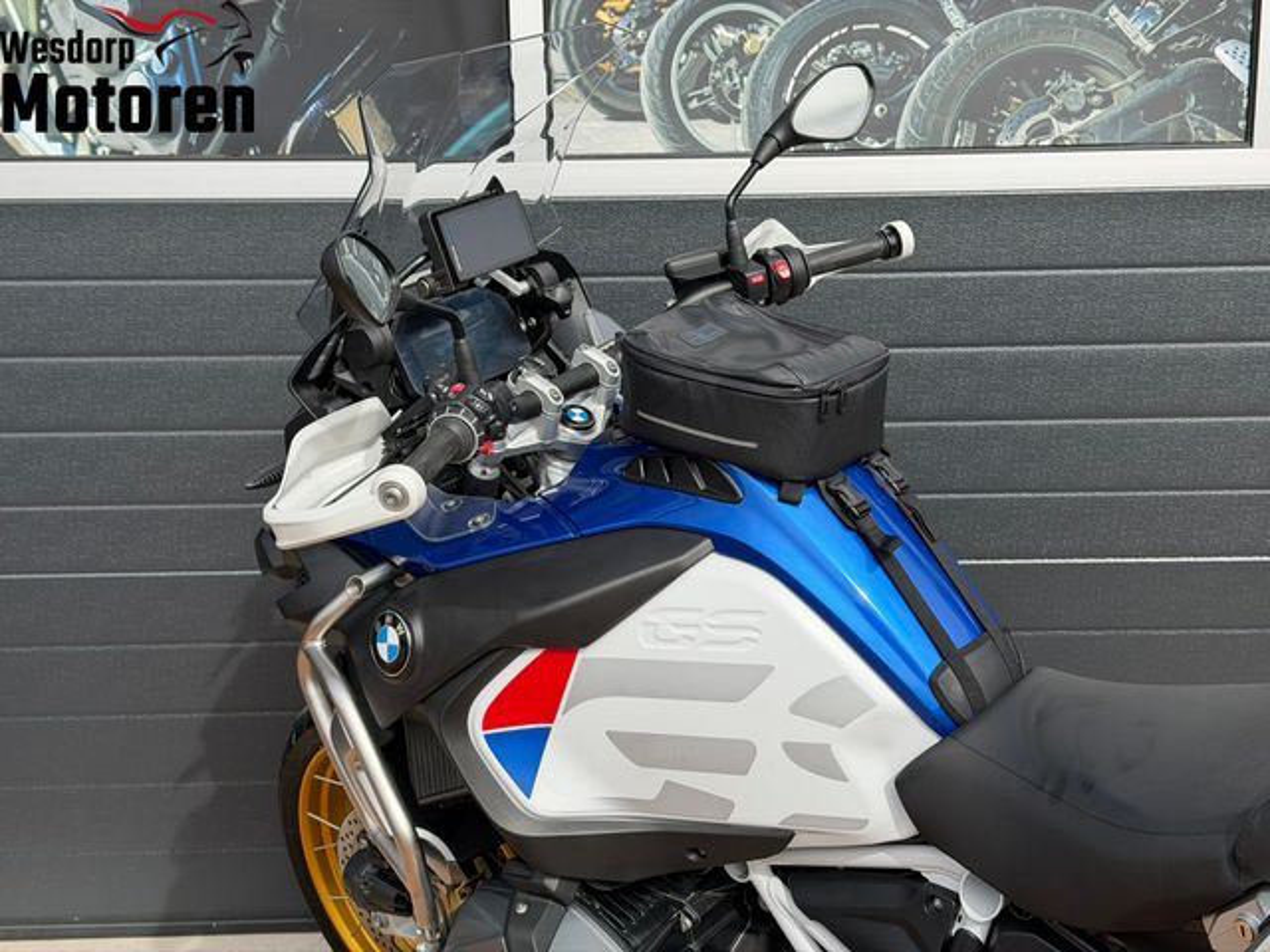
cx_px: 635
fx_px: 1761
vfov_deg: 30.3
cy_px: 476
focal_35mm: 48
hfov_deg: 39.7
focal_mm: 6.76
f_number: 1.78
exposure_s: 1/3534
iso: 64
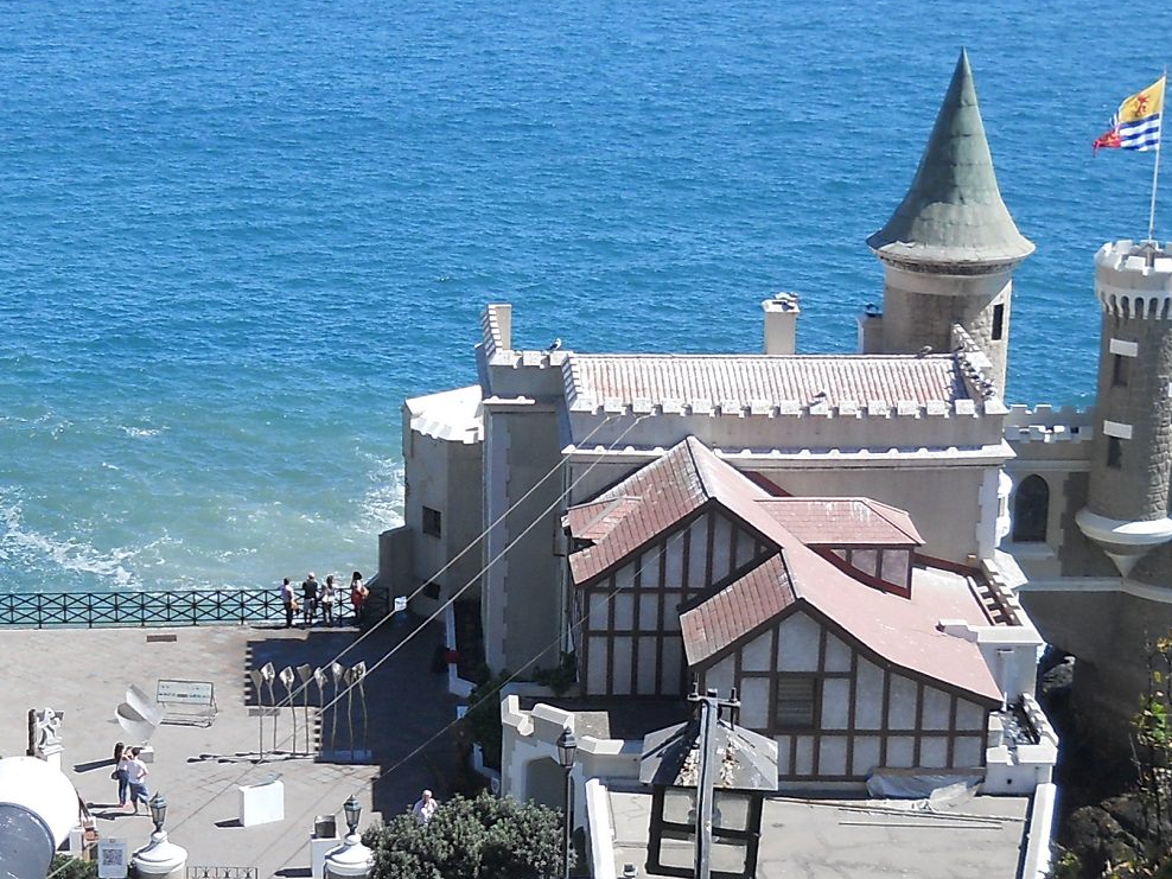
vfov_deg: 17.7
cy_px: 669
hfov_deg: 23.4
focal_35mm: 83
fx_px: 2810
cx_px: 380
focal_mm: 6.72
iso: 80
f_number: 5.5
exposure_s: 1/250
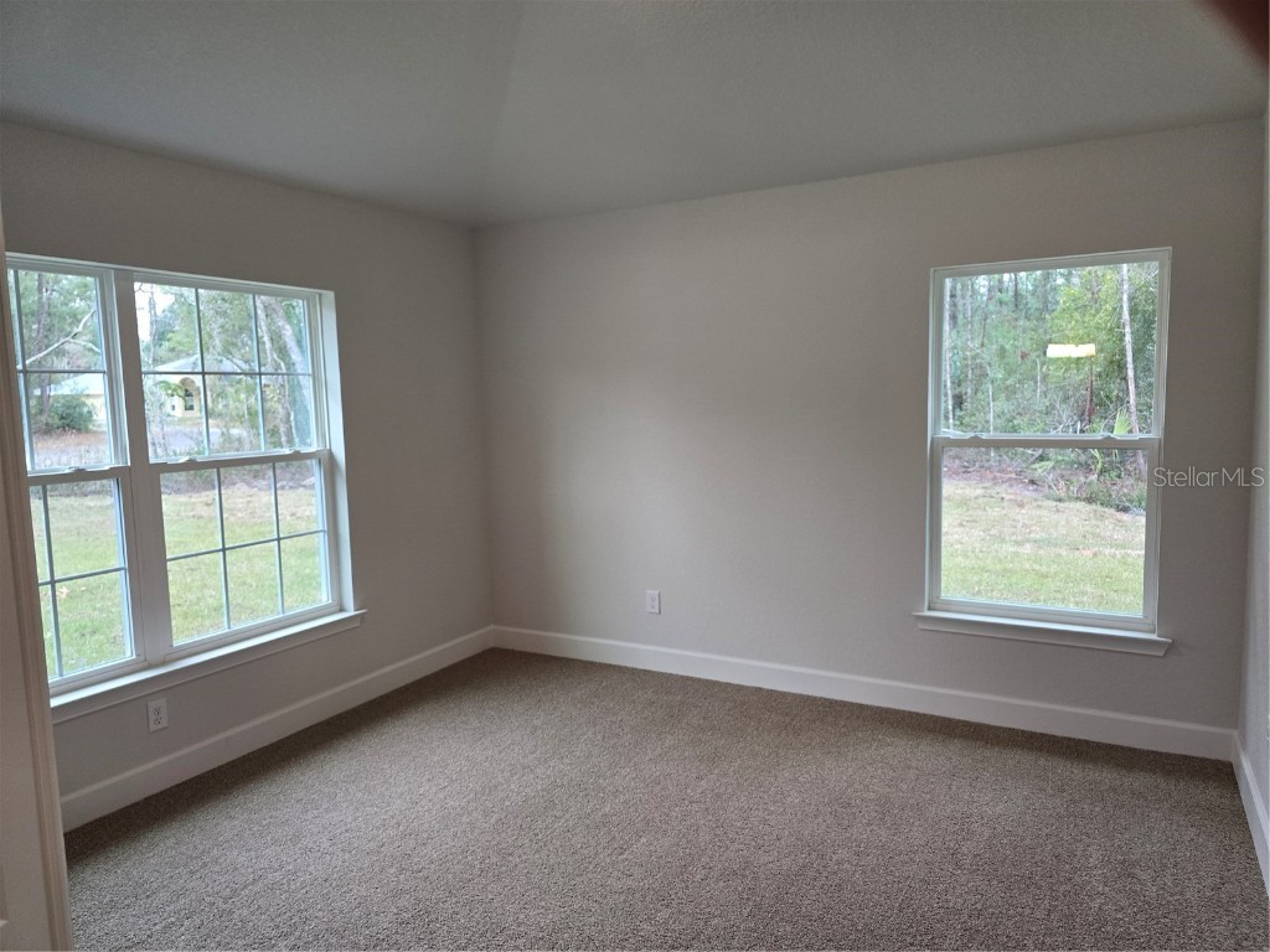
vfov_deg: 58.9
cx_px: 635
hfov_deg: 73.9
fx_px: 844
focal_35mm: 23
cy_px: 476
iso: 160
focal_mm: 6.3
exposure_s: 1/120
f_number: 1.7
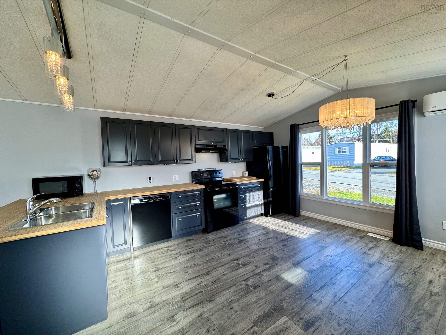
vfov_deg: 85.7
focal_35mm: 14
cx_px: 223
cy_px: 168
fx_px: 180
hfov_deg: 102.1
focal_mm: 2.22
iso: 100
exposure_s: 1/120
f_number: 2.2
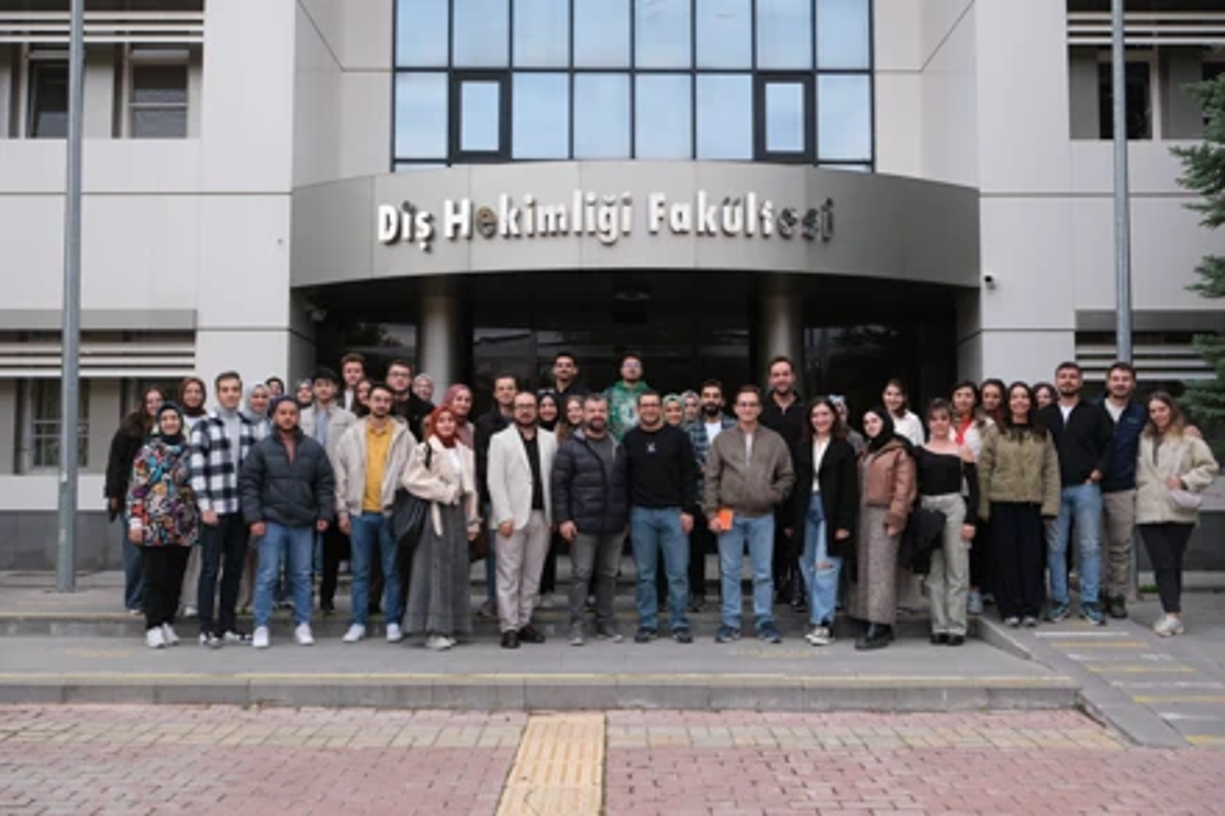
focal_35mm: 35
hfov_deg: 54.5
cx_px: 612
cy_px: 408
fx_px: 1190
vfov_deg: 37.8
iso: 125
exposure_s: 1/30
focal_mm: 23
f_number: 4.5
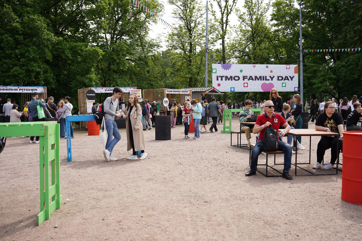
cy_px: 120
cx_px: 181
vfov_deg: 37.9
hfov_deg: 54.4
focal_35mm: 35
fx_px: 352
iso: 100
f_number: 3.2
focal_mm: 35
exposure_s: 1/640
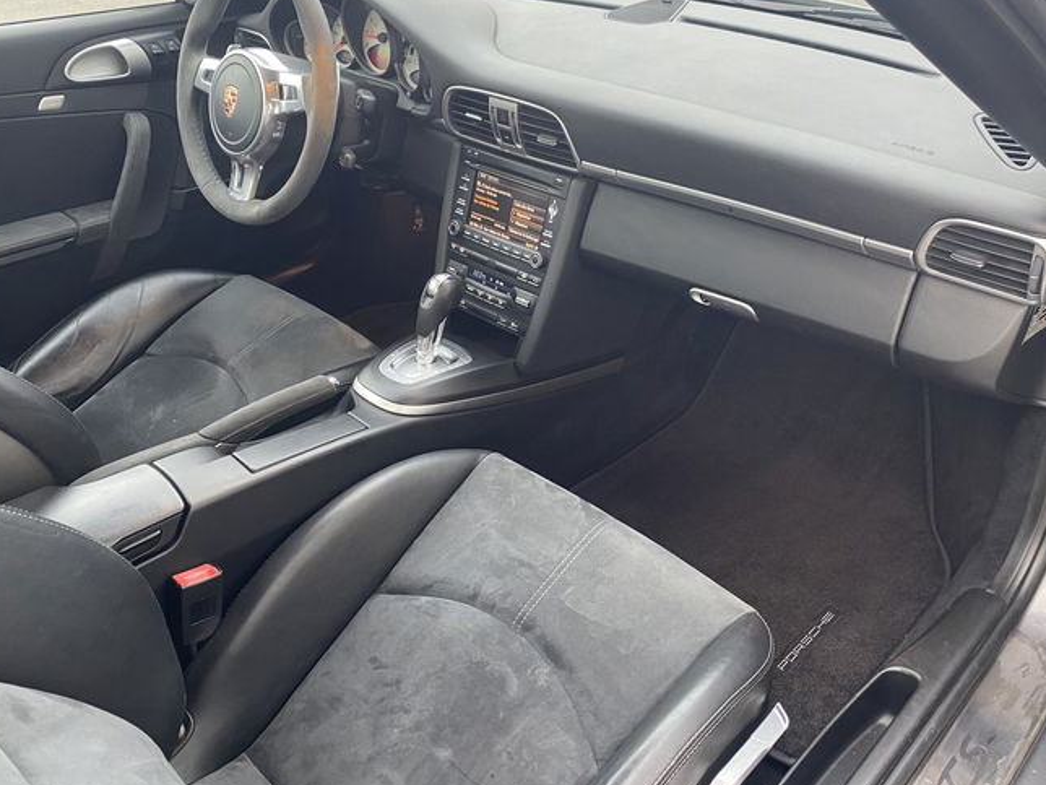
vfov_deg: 45.3
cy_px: 327
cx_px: 526
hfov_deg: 58.4
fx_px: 937
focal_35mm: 31
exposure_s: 1/68
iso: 125
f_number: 1.8
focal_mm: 4.25
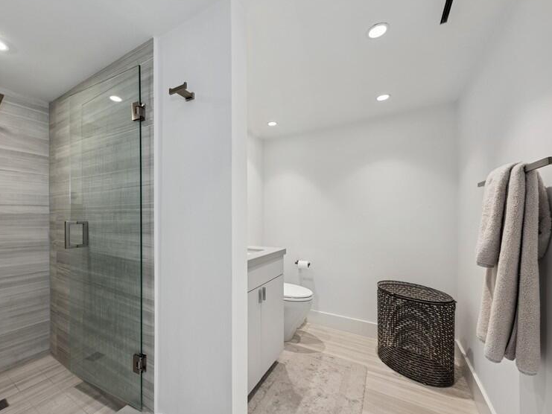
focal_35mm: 14
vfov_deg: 85.7
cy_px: 212
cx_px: 245
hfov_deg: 101.6
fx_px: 223
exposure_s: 1/10
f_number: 8
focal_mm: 12
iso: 160
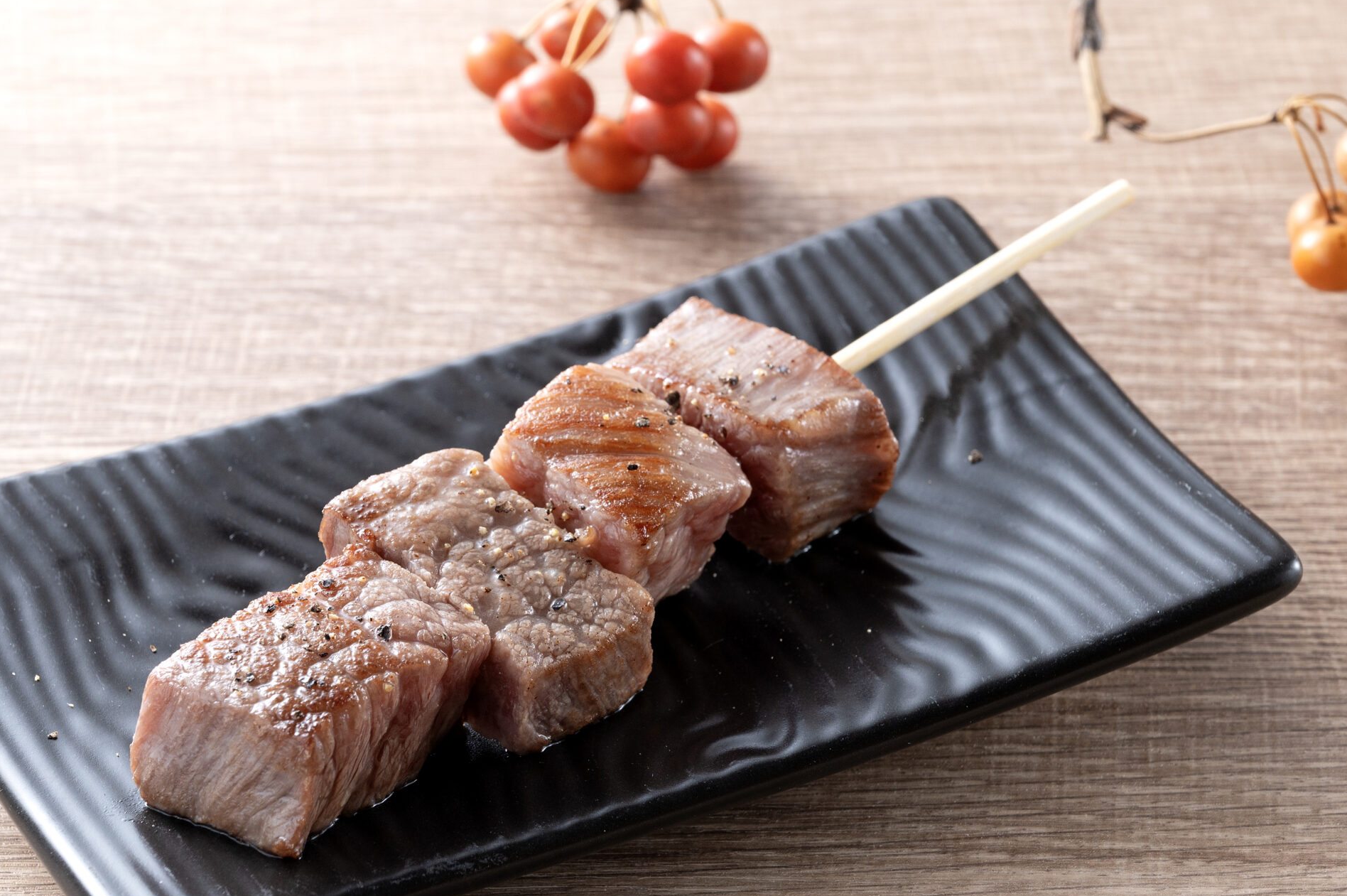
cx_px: 544
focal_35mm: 162
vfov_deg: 8.5
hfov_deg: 12.7
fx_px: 6057
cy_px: 521
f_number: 14
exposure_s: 1/200
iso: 400
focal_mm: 120
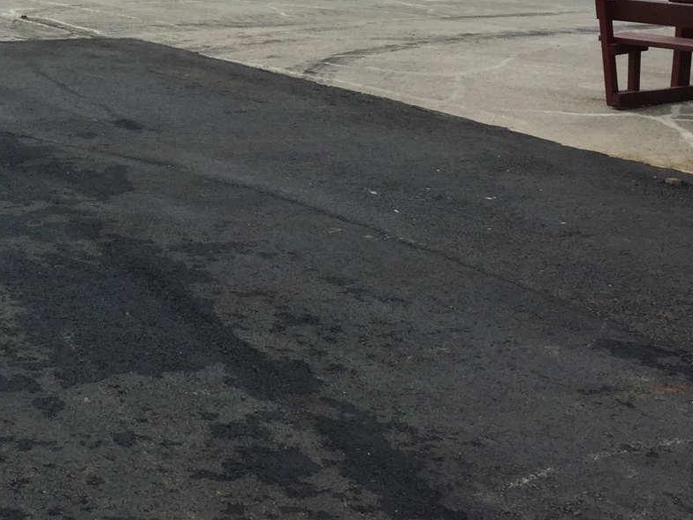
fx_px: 1421
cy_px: 44
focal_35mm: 71
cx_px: -8
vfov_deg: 20.3
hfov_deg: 25.9
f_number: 2.2
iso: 32
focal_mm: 4.15
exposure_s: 1/2326
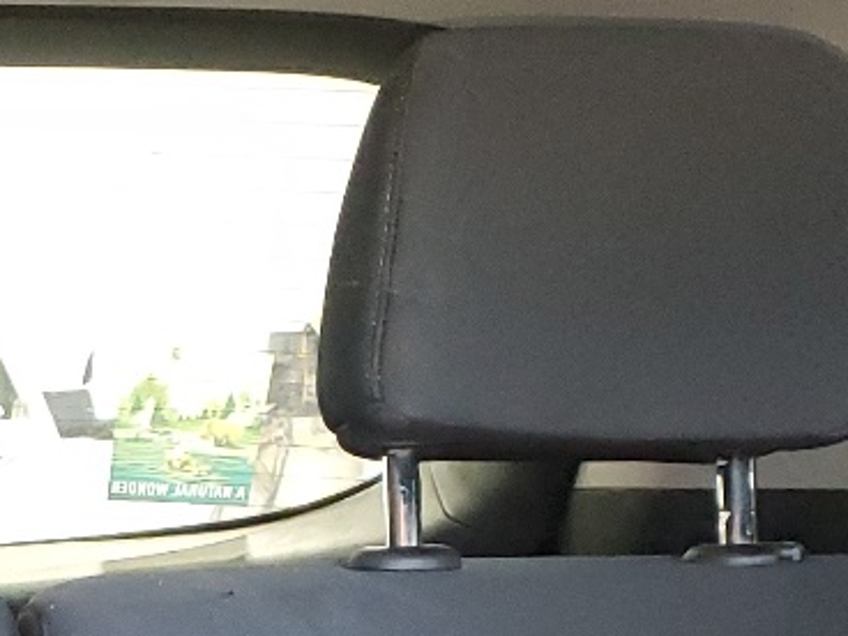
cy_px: 1157
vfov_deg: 12.0
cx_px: -327
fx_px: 2768
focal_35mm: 113
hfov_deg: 16.3
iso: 314
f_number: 1.5
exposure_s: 1/20
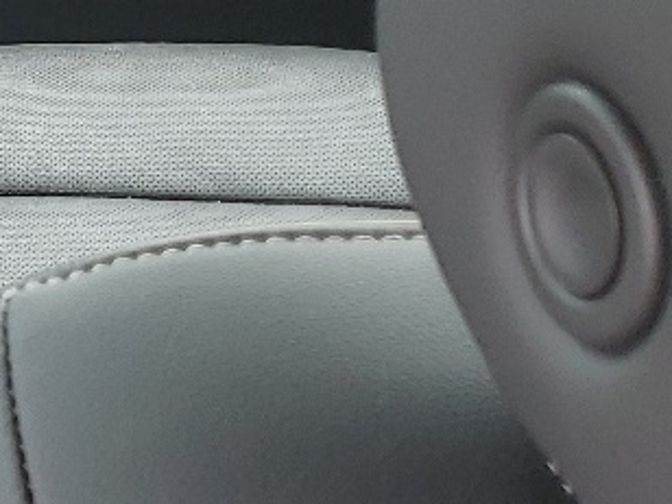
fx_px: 2621
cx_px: -598
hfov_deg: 13.0
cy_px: 46
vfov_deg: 10.9
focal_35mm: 135
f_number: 1.5
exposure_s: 1/125
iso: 50
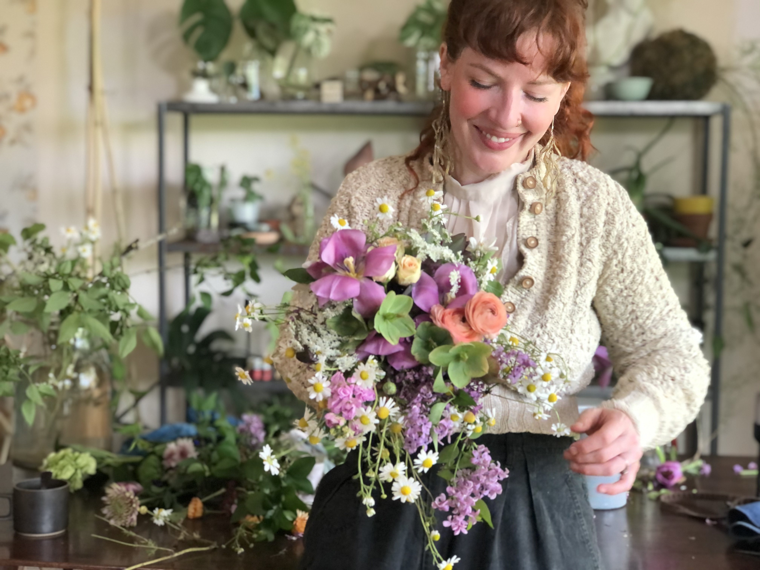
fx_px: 1251
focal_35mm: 57
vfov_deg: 25.7
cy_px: 285
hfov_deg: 33.8
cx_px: 380
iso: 64
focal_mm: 6.6
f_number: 2.8
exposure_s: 1/30
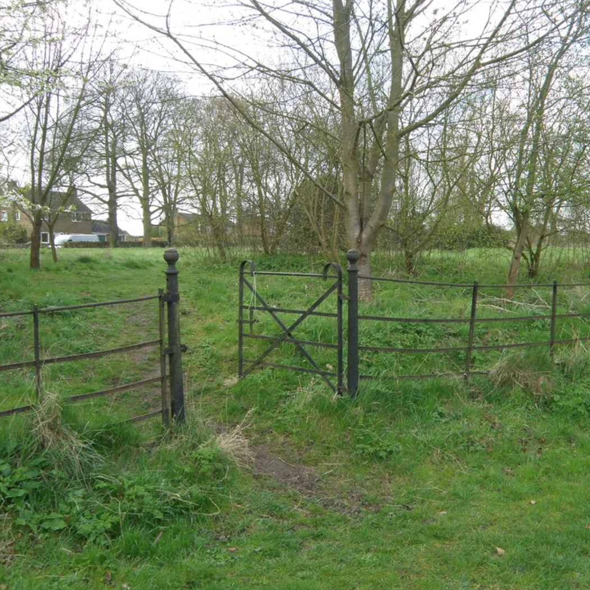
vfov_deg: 47.2
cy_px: 291
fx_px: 675
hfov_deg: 46.7
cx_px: 377
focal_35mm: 35
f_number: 5.6
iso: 64
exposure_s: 1/50
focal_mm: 5.18
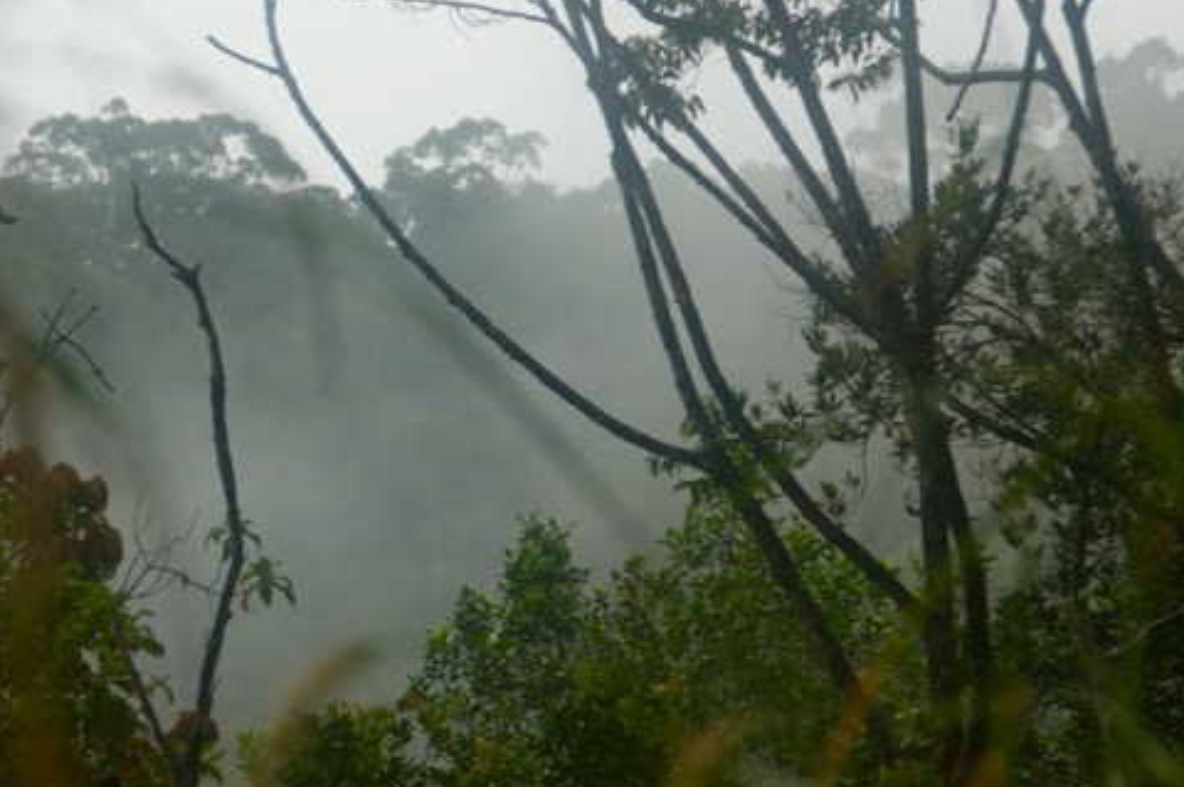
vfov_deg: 6.9
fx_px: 6571
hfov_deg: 10.3
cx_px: 525
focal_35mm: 200
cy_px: 289
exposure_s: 1/125
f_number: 6.3
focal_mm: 80
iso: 100
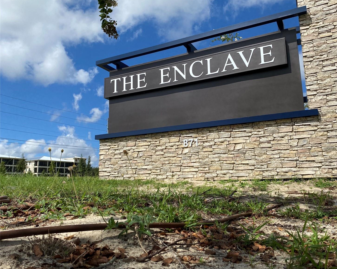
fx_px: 279
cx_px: 186
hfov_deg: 62.1
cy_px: 132
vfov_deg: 51.5
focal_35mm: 28
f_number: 1.8
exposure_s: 1/4274
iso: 32
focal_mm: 4.25
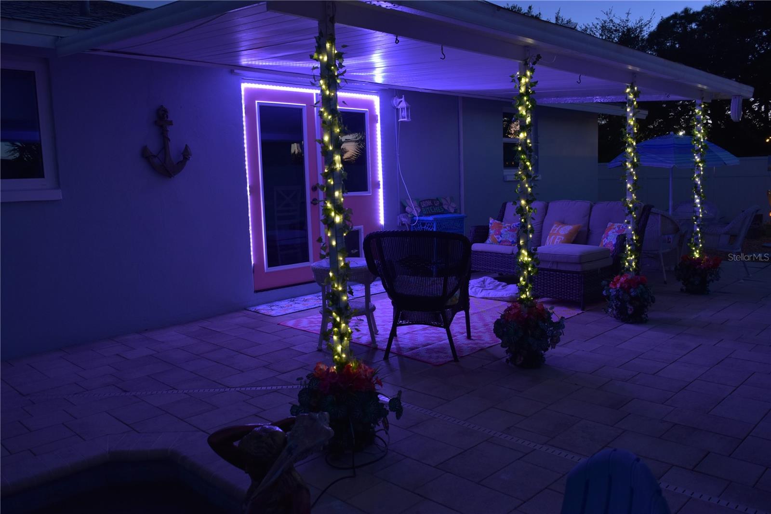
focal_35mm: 30
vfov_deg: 43.6
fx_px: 642
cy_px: 257
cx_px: 386
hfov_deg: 61.9
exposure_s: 1/2
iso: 400
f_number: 5.6
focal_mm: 20
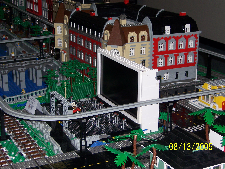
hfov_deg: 26.7
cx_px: 112
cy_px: 84
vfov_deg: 20.2
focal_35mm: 73
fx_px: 474
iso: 80
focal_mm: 12.1
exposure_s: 1/90
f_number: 4.3
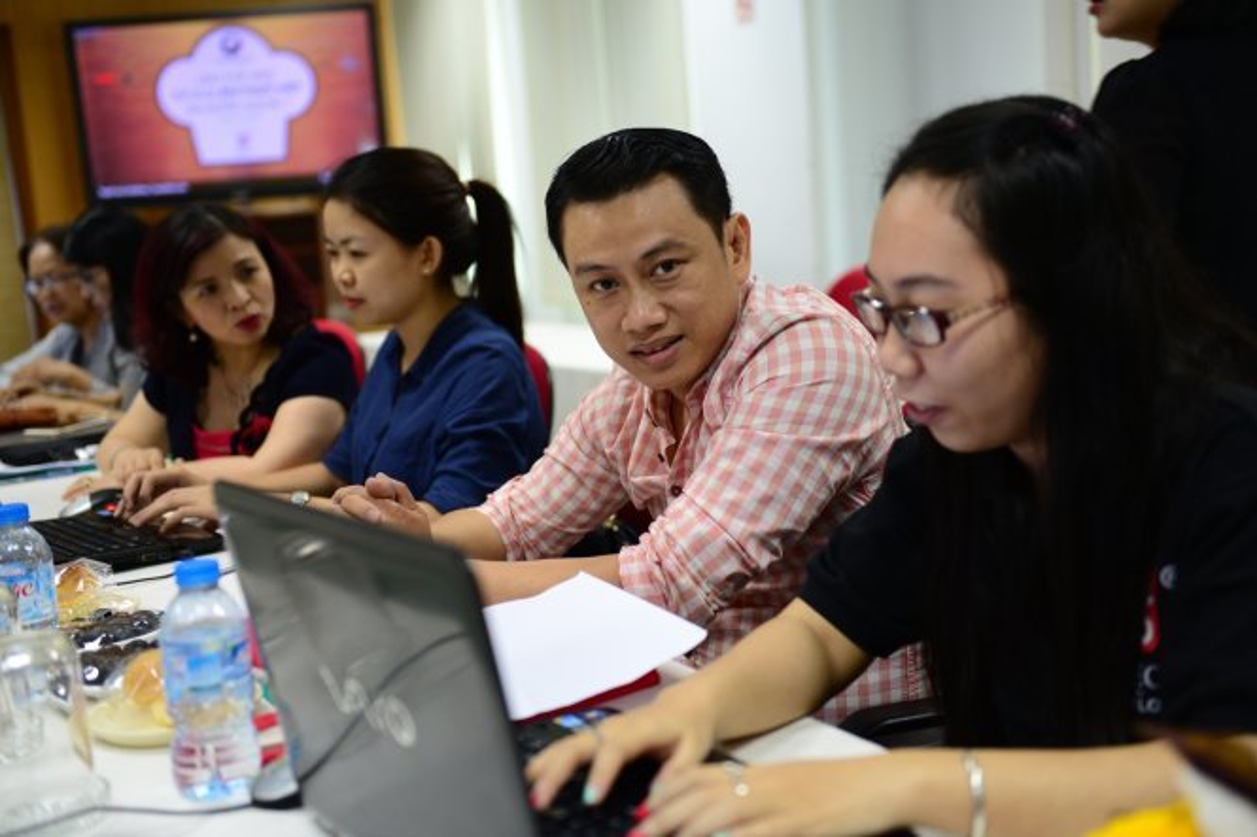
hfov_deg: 43.6
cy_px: 418
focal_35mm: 45
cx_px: 628
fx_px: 1571
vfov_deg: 29.9
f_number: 2.8
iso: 1250
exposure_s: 1/125
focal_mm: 45
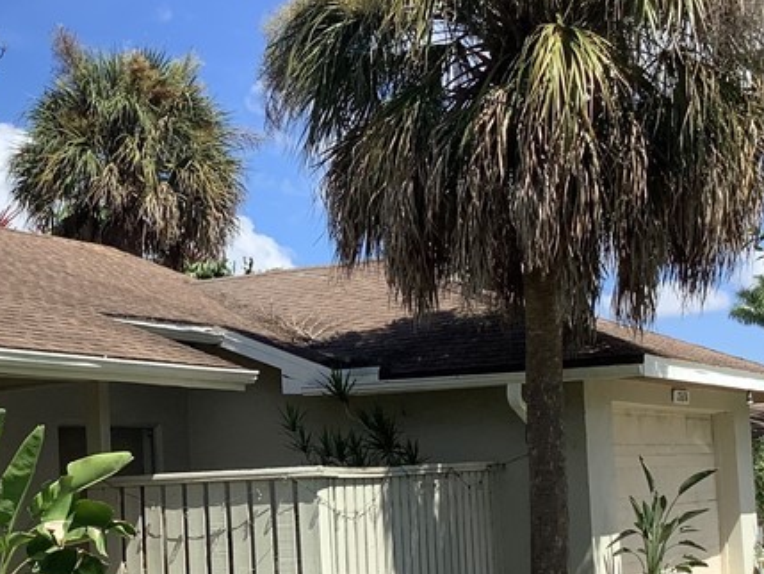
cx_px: 121
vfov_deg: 19.8
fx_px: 1634
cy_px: 424
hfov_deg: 25.7
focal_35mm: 74
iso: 25
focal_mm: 3.3
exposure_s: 1/1131
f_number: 2.4
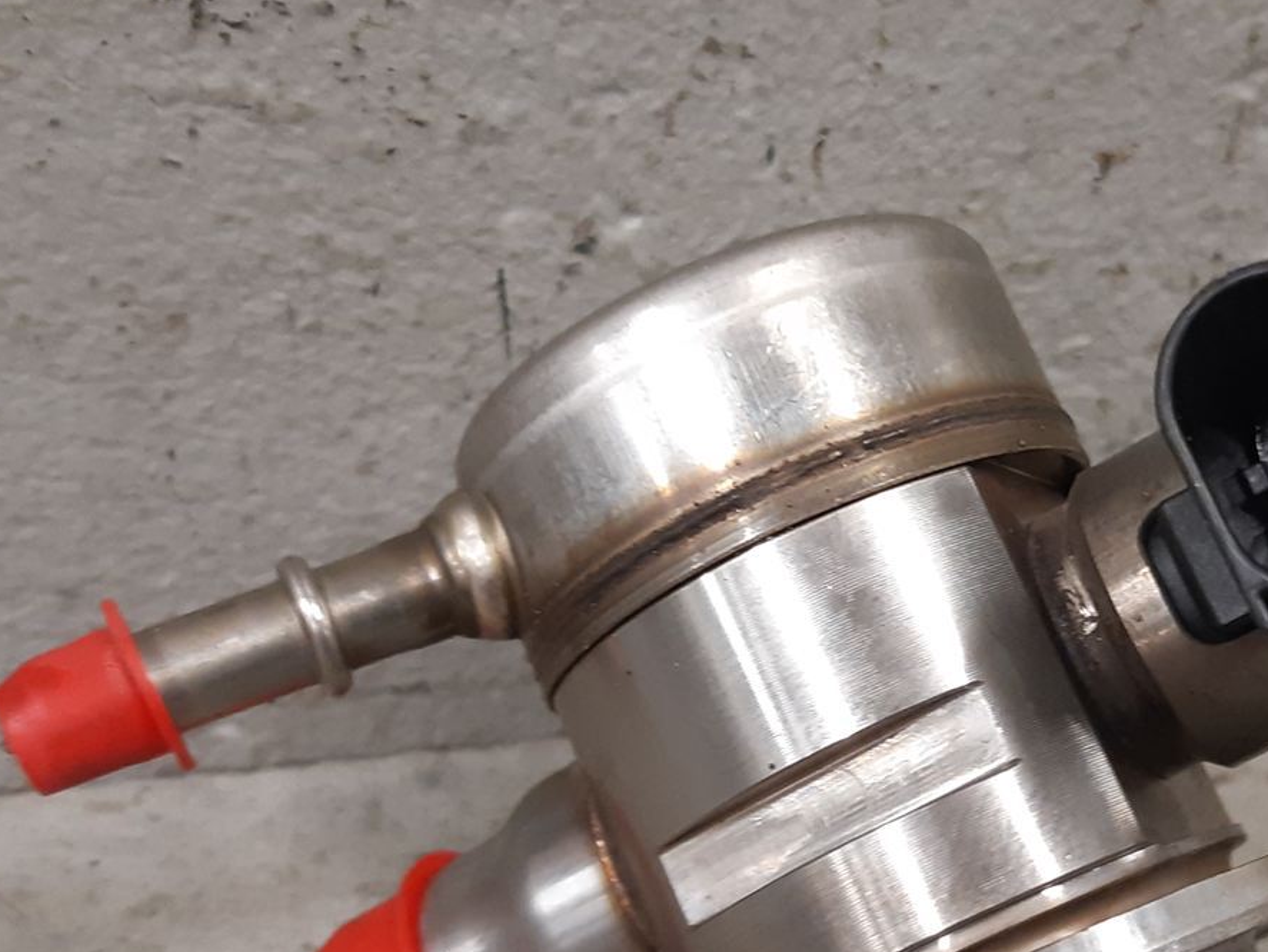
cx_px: 896
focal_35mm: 60
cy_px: 603
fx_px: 2199
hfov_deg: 31.8
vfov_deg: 24.4
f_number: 1.7
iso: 200
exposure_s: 1/50
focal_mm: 3.93
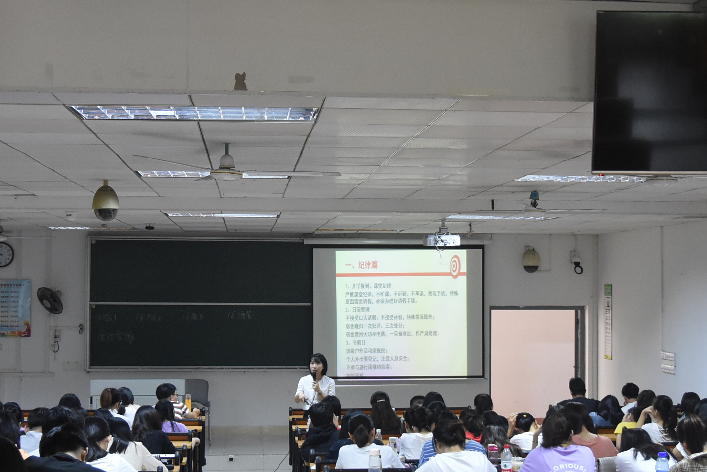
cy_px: 242
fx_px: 1258
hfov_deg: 31.4
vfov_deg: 21.3
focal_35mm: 64
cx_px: 381
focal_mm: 24
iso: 2000
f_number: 4
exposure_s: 1/60
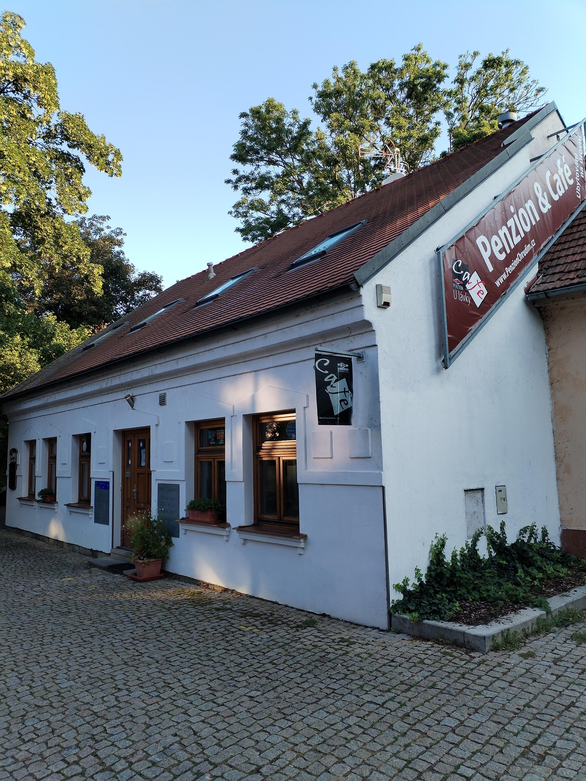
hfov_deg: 53.1
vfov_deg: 67.3
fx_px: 587
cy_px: 390
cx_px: 293
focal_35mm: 26
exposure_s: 1/179
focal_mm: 4.75
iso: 100
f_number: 1.8
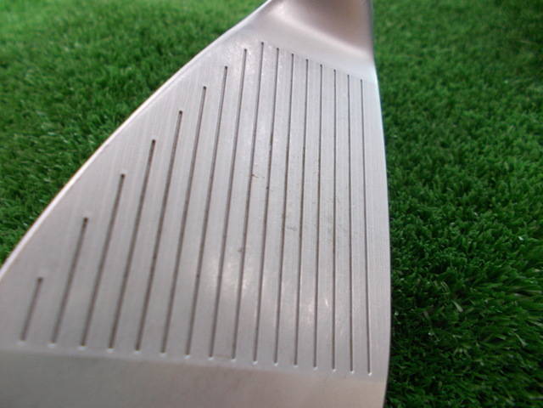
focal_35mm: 26
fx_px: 408
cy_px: 204
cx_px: 272
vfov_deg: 53.1
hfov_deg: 67.3
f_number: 3.2
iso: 125
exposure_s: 1/25
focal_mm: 4.6
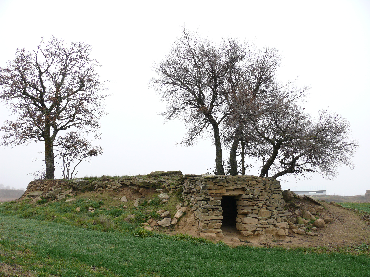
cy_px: 138
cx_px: 185
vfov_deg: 40.7
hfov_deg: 52.6
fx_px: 374
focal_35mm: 35
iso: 100
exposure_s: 1/125
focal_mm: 7.4
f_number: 3.6
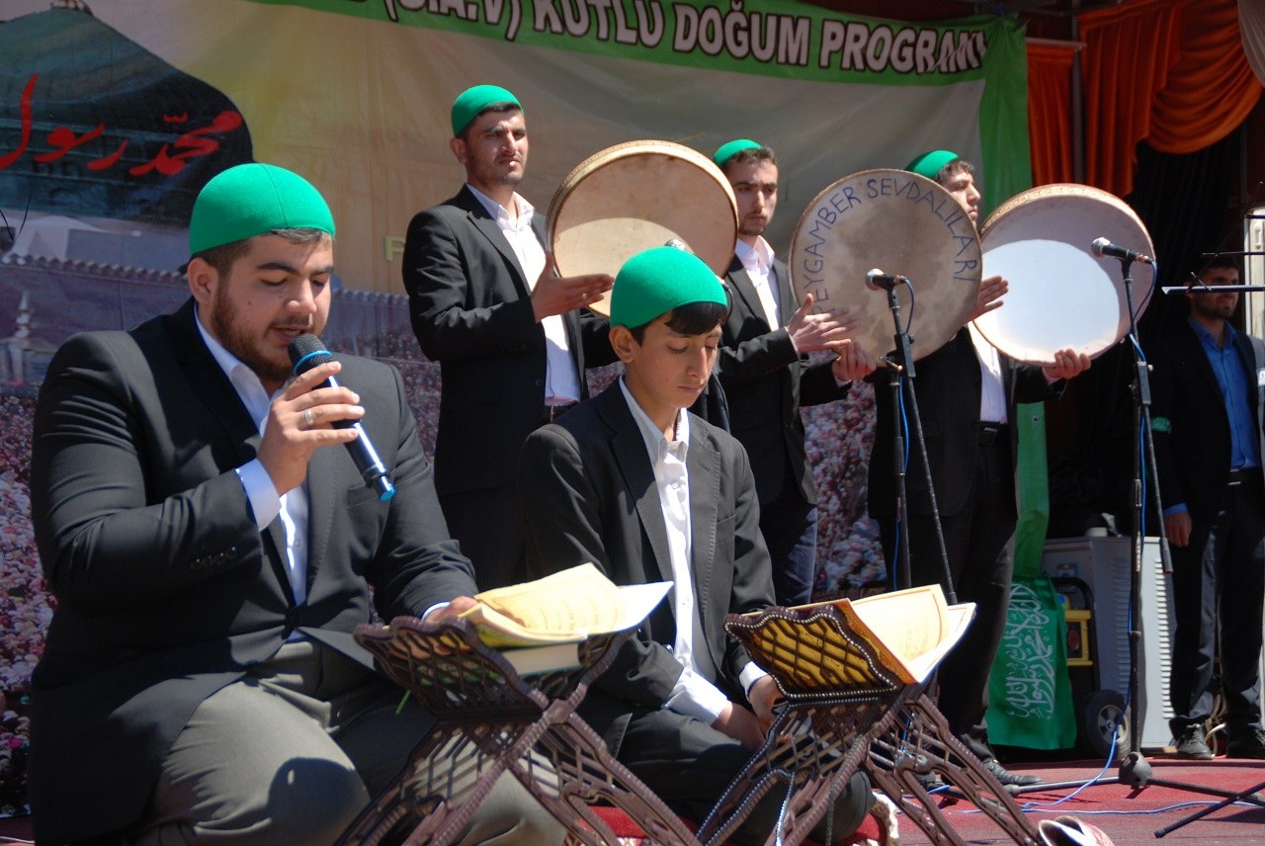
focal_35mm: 90
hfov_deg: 22.6
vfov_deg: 15.2
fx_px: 3165
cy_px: 423
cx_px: 632
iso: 200
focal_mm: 60
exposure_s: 1/500
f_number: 5.6
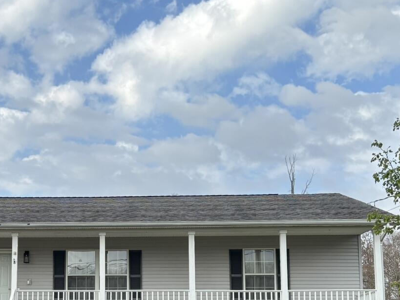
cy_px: 264
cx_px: 74
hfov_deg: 29.1
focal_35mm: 65
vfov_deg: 22.1
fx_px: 751
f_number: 1.6
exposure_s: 1/2105
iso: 50
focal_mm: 5.96
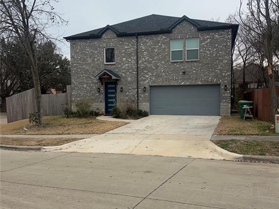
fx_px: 209
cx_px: 140
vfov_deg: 53.0
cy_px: 104
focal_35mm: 26
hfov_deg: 67.3
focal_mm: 5.7
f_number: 1.5
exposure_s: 1/1901
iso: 50
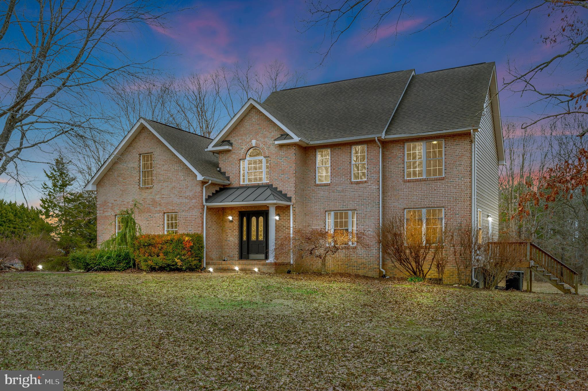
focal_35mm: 30
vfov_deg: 43.5
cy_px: 196
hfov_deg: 62.0
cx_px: 294
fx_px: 490
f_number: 5.6
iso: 125
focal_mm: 30
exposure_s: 1/250
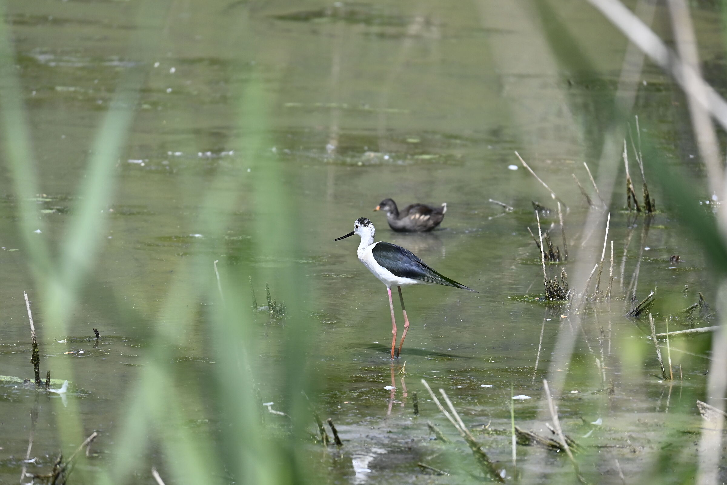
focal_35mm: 330
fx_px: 6664
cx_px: 364
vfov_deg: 4.2
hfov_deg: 6.2
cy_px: 242
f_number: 6
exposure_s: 1/1600
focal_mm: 220
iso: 400
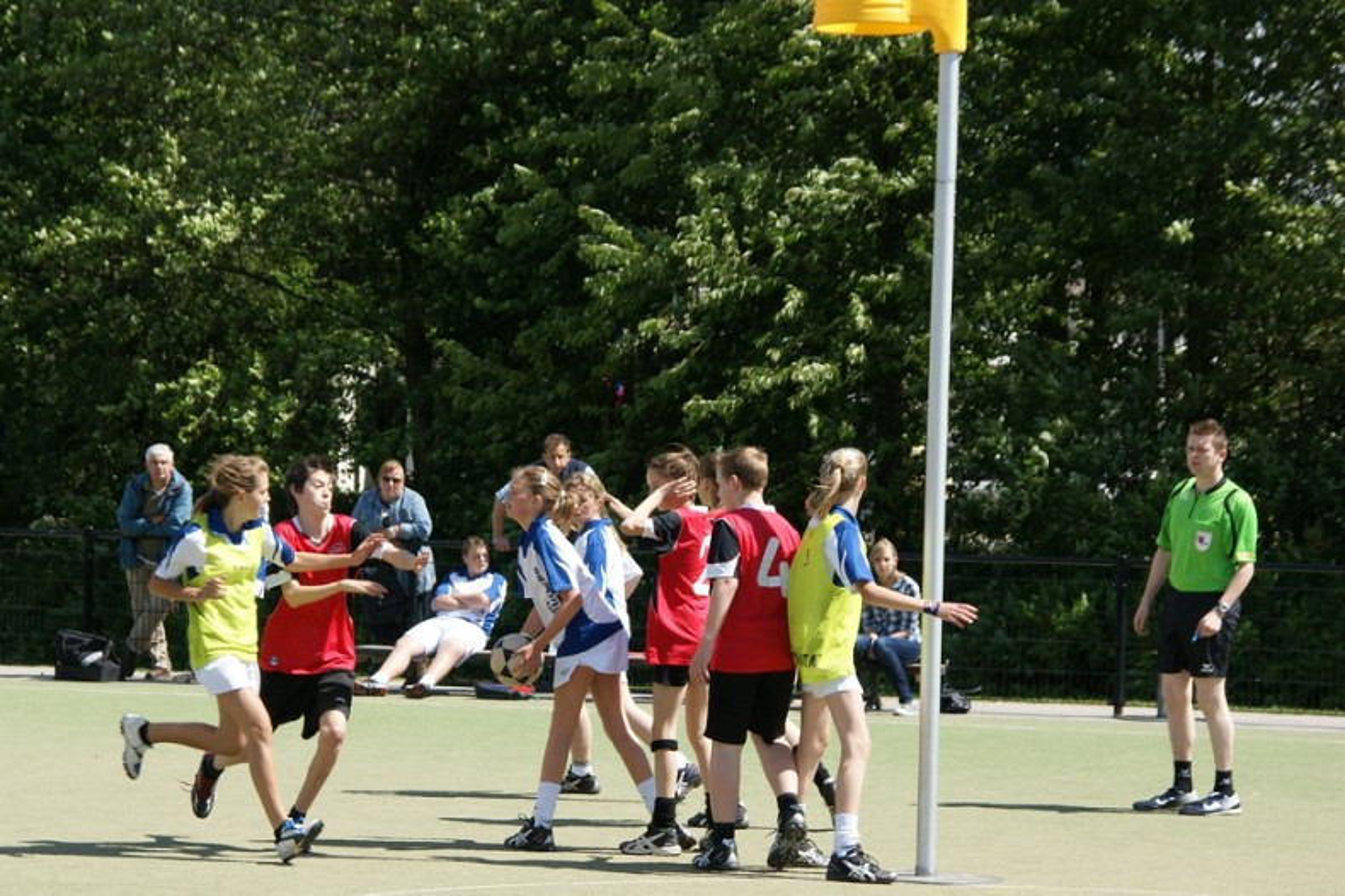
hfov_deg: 18.2
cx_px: 672
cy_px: 448
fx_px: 4201
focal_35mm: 112
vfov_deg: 12.2
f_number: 8
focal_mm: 75
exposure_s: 1/400
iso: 200
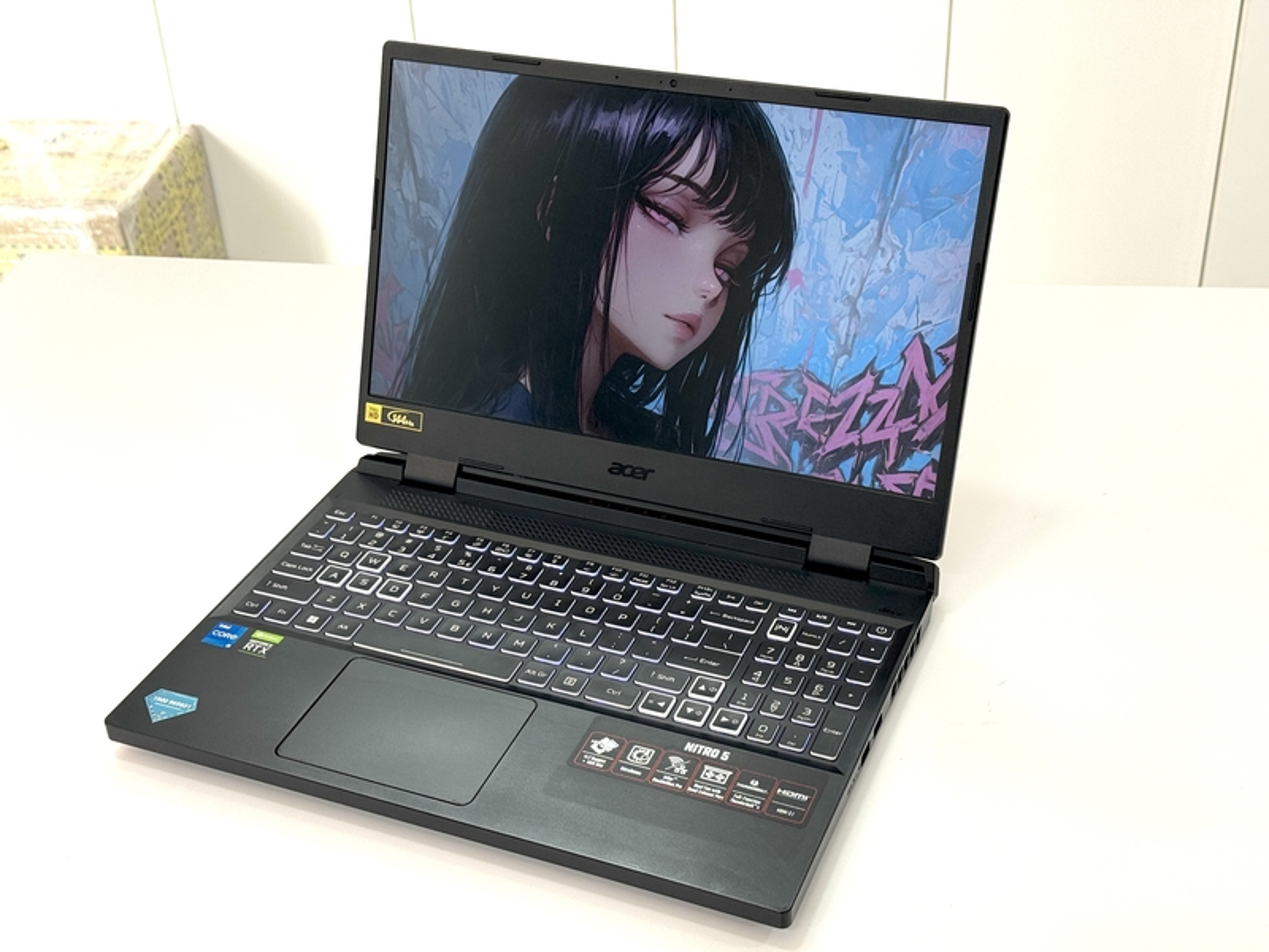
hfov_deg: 39.7
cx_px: 634
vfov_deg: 30.3
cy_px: 476
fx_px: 1760
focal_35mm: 48
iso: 100
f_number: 1.78
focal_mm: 6.76
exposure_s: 1/121
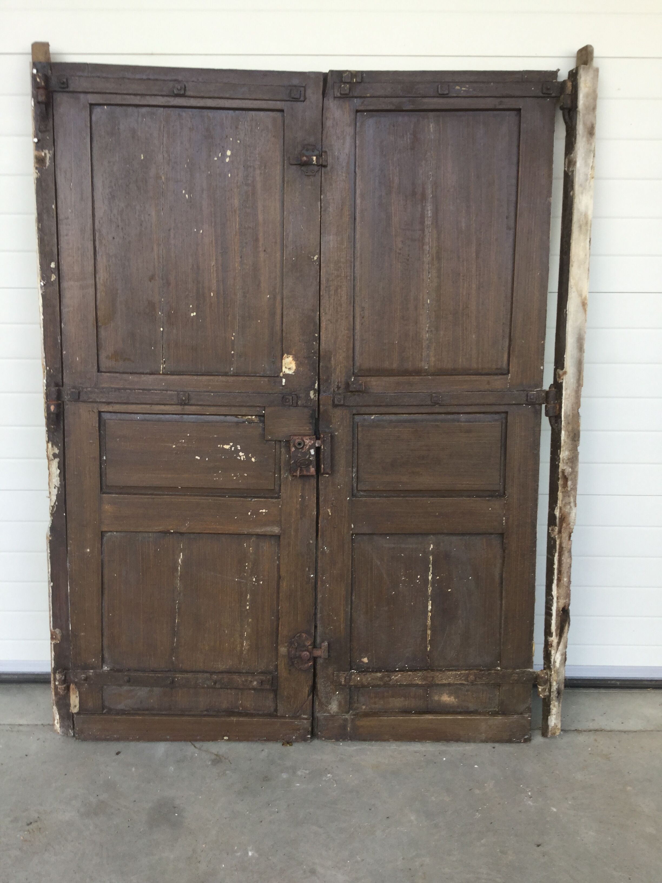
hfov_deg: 45.4
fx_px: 790
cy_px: 442
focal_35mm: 31
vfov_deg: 58.4
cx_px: 331
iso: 25
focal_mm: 3.3
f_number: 2.4
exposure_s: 1/50
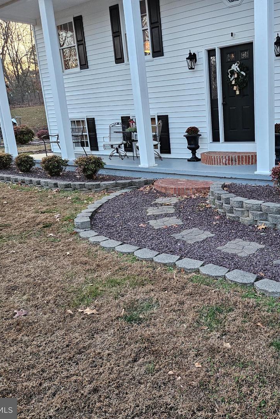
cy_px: 210
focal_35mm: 32
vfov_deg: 58.7
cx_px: 229
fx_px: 373
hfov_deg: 39.3
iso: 320
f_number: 1.8
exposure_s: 1/170
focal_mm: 5.4
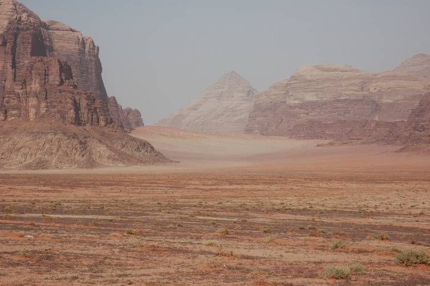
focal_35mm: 106
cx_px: 215
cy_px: 142
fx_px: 1266
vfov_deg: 12.9
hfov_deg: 19.3
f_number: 11
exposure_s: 1/500
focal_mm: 70
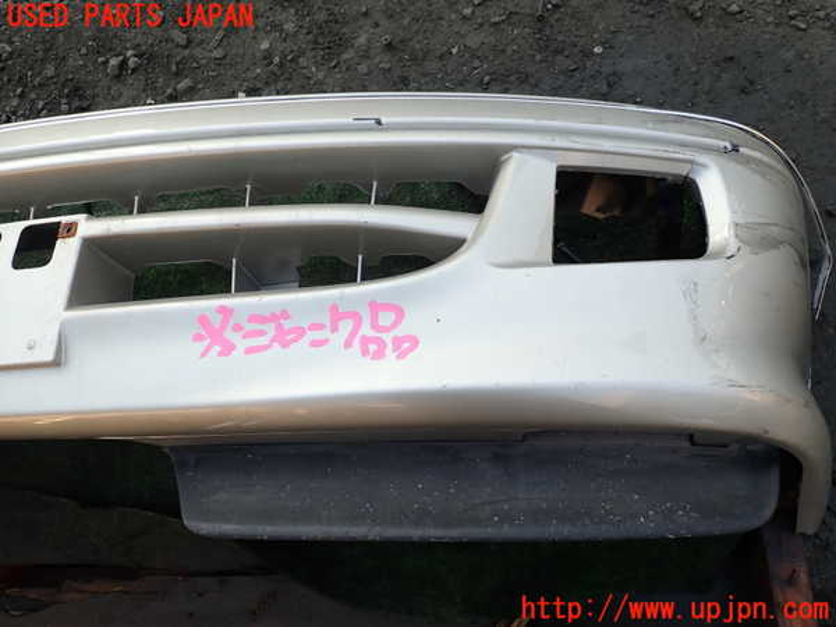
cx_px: 418
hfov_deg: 69.4
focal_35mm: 25
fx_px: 604
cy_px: 314
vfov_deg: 54.9
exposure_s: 1/160
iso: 100
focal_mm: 4.5
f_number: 2.8
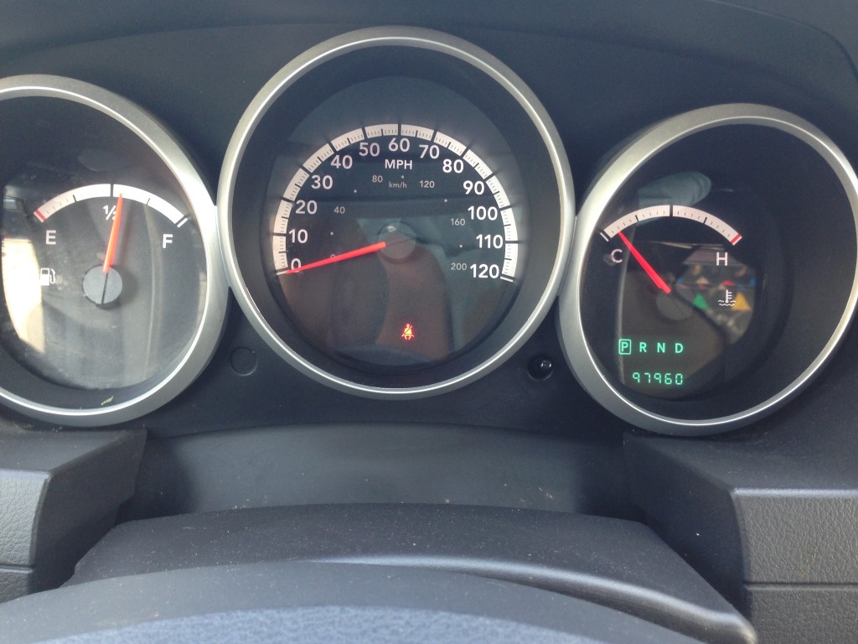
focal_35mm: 33
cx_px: 429
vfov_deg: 42.9
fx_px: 818
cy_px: 322
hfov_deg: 55.4
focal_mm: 4.12
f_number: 2.4
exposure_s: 1/20
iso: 50
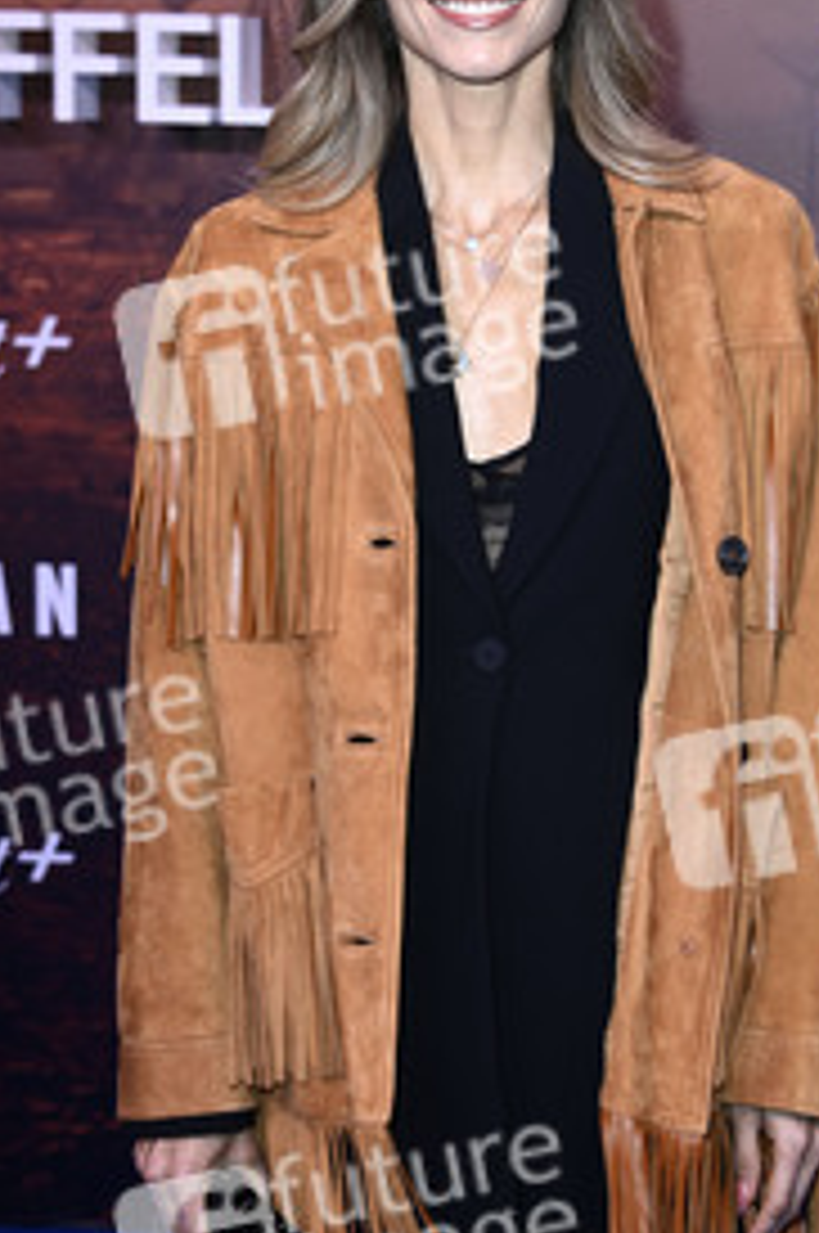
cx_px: 477
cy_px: 558
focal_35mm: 114
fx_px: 3900
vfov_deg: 18.0
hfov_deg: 12.0
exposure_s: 1/250
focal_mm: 78
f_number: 5.6
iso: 640
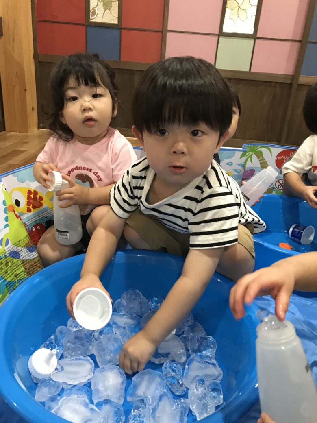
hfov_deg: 49.7
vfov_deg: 63.4
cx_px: 158
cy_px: 212
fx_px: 342
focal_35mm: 28
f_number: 1.8
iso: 100
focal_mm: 3.99
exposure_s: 1/11
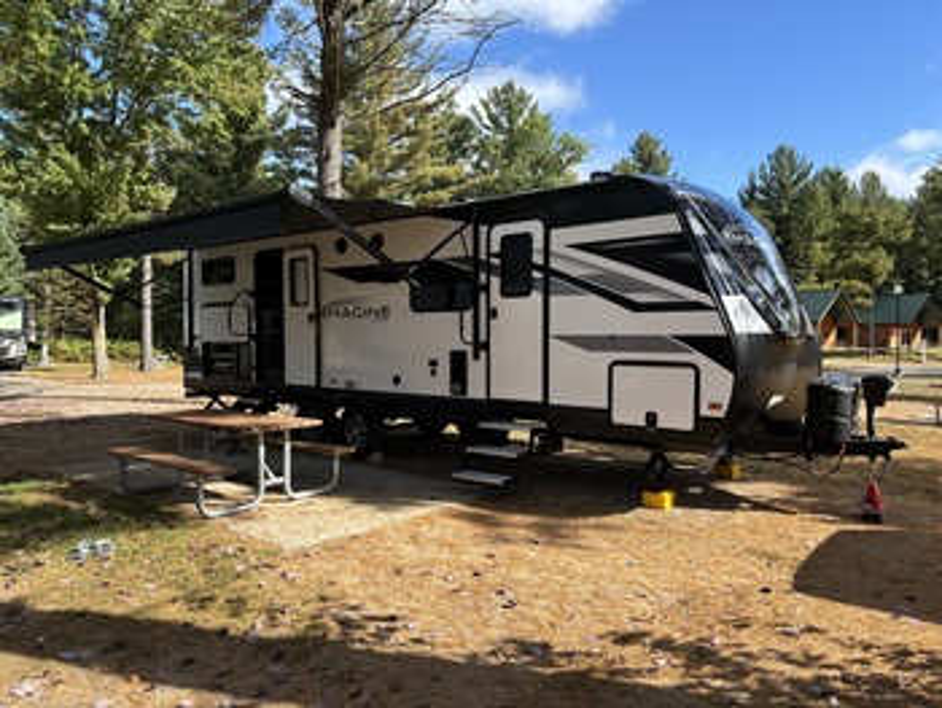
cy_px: 354
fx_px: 708
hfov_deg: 67.3
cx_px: 471
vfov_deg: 53.1
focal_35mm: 26
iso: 50
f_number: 1.6
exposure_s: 1/1362
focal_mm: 5.96
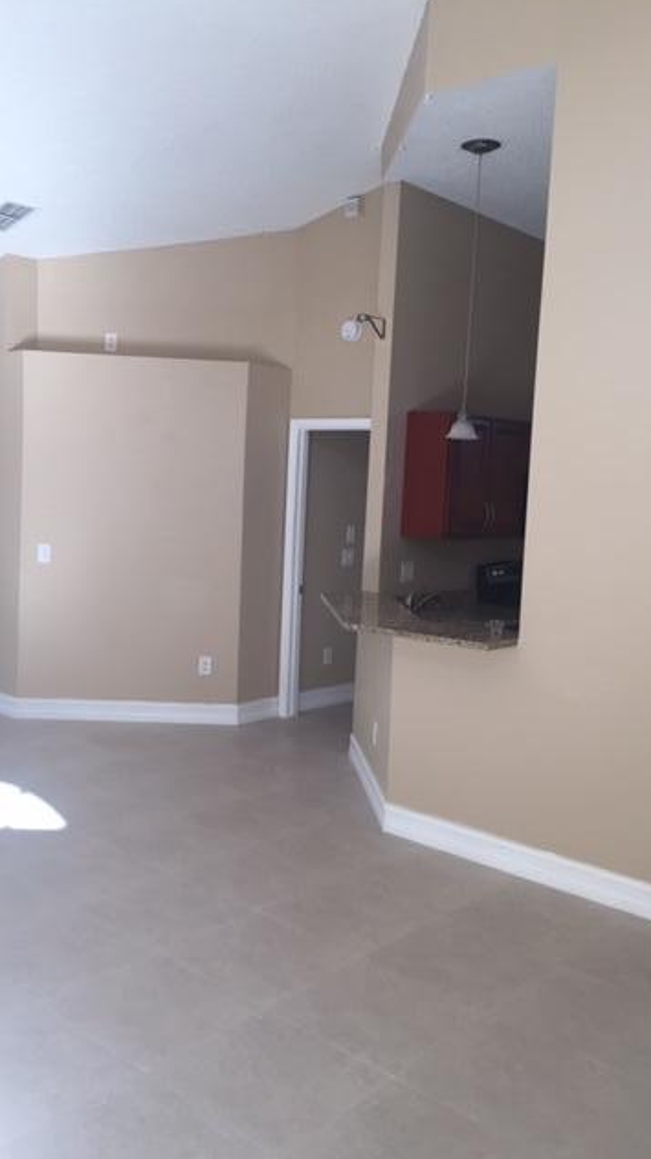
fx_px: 983
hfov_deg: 36.5
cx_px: 262
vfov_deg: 61.0
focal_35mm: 32
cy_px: 576
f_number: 2.2
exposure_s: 1/120
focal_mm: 4.15
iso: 40
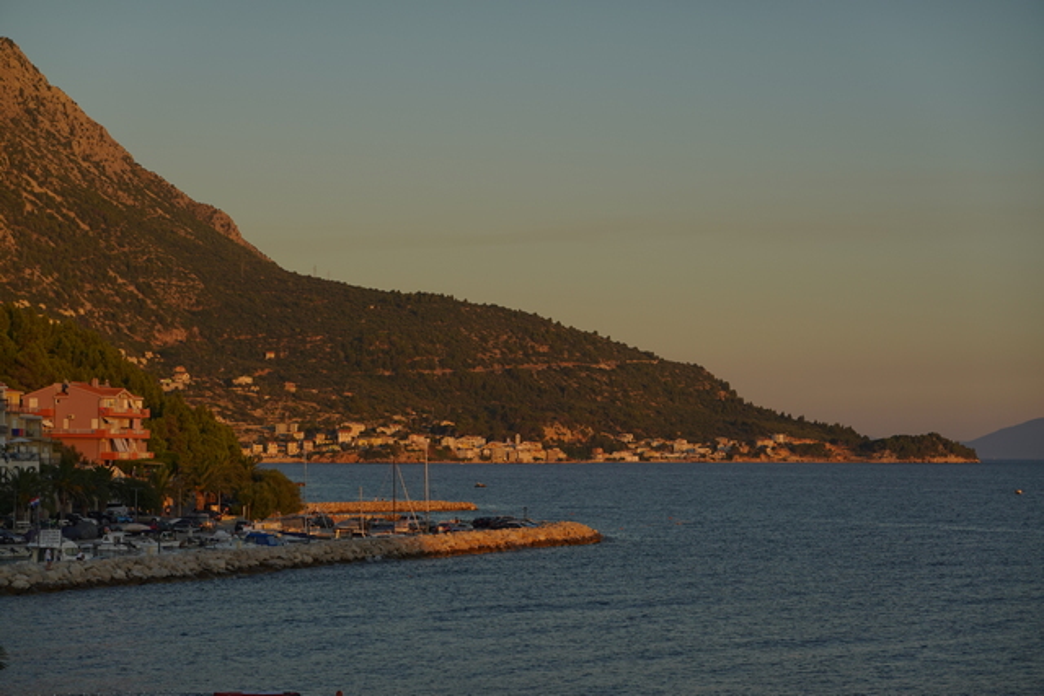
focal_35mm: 85
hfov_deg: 23.9
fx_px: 2465
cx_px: 522
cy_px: 348
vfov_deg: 16.1
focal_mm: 31.46
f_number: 4
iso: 64
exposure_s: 1/250
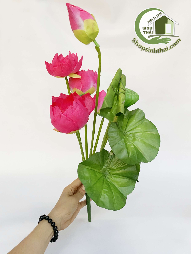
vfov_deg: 67.3
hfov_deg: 53.1
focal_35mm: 26
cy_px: 127
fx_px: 191
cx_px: 96
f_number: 1.8
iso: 200
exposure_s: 1/50
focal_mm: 4.25
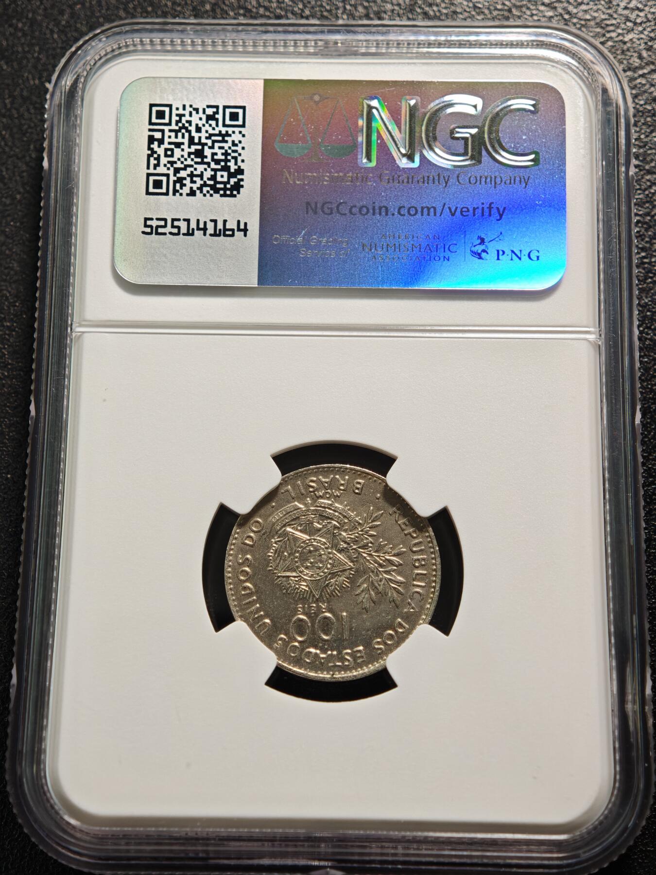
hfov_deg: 24.4
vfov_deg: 32.2
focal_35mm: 60
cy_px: 438
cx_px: 328
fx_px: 1516
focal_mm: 9
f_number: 2
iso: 500
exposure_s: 1/120
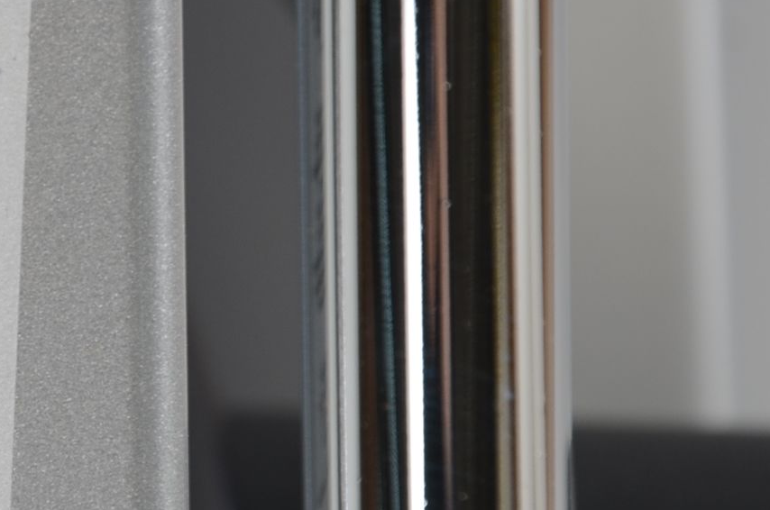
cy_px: 269
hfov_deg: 4.5
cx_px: -222
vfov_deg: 3.0
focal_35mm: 454
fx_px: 9702
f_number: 6.3
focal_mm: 105
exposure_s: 1/60
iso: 160
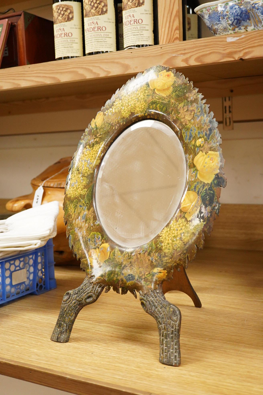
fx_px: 493
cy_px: 198
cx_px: 132
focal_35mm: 45
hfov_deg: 29.9
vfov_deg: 43.6
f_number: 3.5
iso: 2500
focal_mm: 30
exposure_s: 1/320
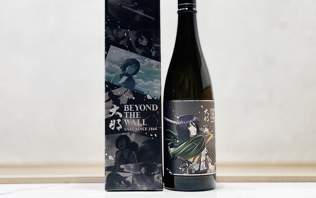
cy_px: 81
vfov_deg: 23.1
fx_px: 482
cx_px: 159
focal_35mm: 56
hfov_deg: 36.3
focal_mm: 6
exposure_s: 1/100
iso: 100
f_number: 2
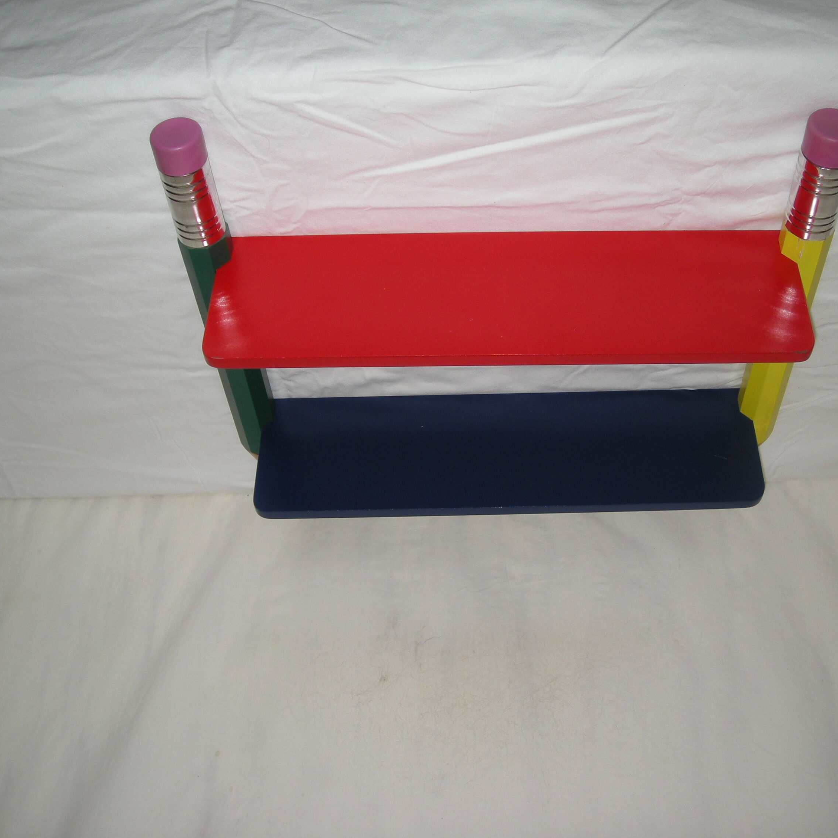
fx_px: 1150
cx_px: 491
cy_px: 419
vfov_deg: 40.0
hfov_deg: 39.9
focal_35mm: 42
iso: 50
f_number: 2.8
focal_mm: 5.7
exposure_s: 1/53.5
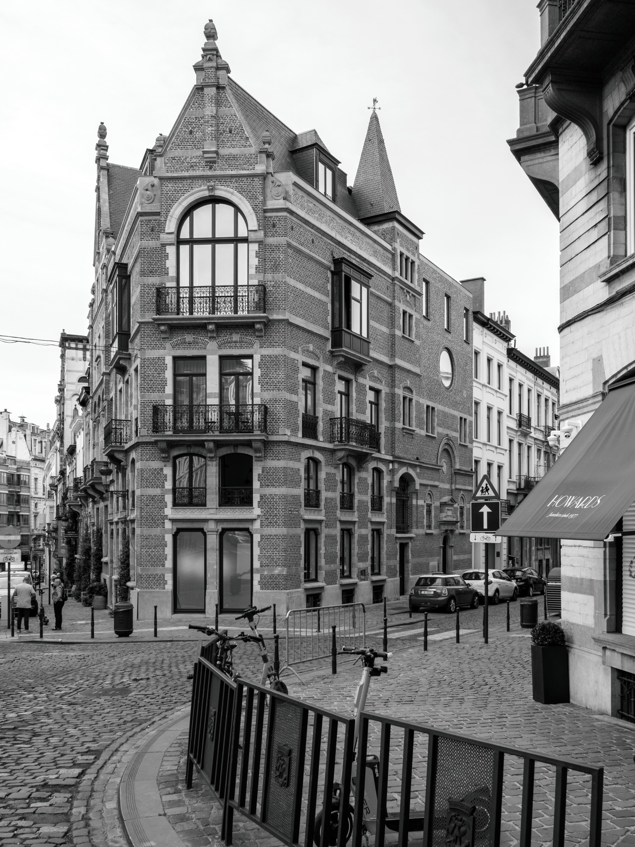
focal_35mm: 30
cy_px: 424
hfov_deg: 46.8
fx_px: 734
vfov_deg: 60.0
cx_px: 318
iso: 200
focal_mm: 15
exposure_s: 1/250
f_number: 4
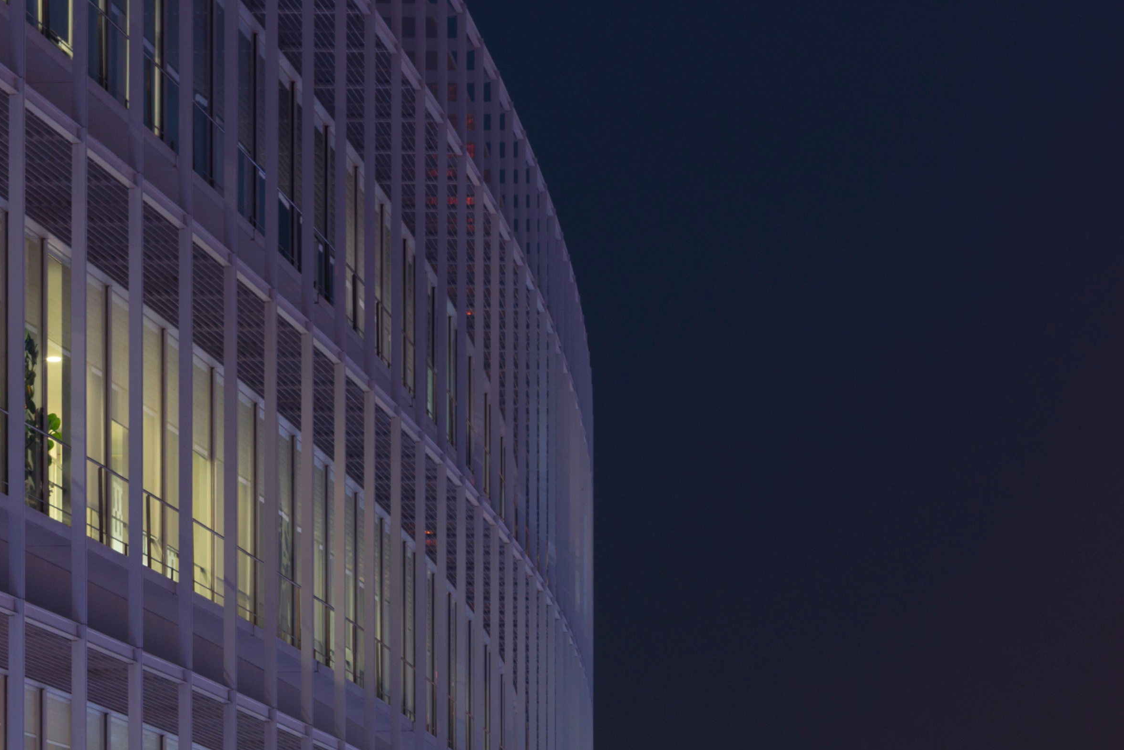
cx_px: 1017
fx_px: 5058
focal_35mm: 162
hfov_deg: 12.6
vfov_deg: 8.3
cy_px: 1119
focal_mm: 52
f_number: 8
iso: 100
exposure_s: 2
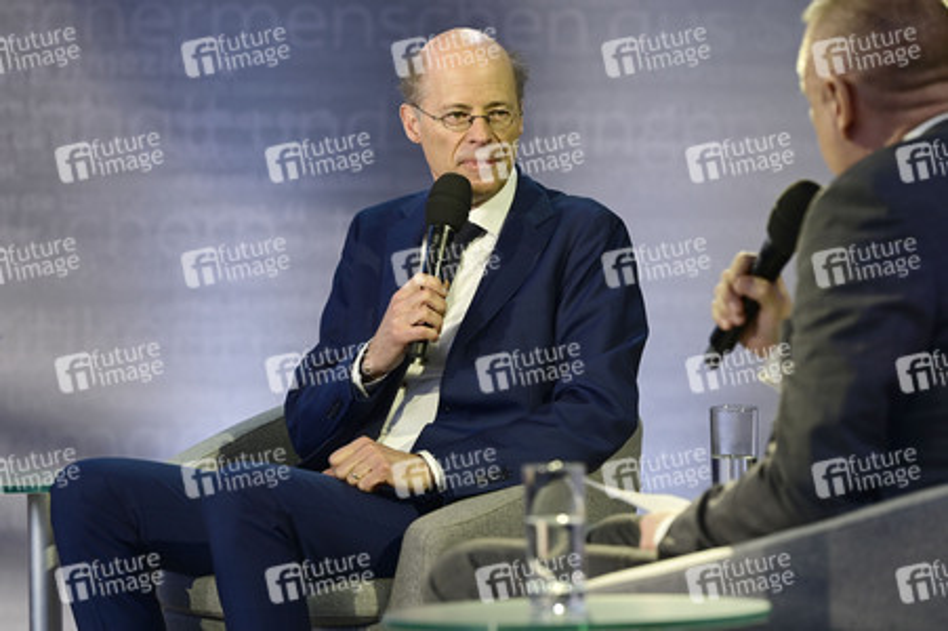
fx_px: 4473
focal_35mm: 170
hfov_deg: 12.1
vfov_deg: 8.1
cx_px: 474
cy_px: 316
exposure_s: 1/400
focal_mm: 170
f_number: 4.5
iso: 200
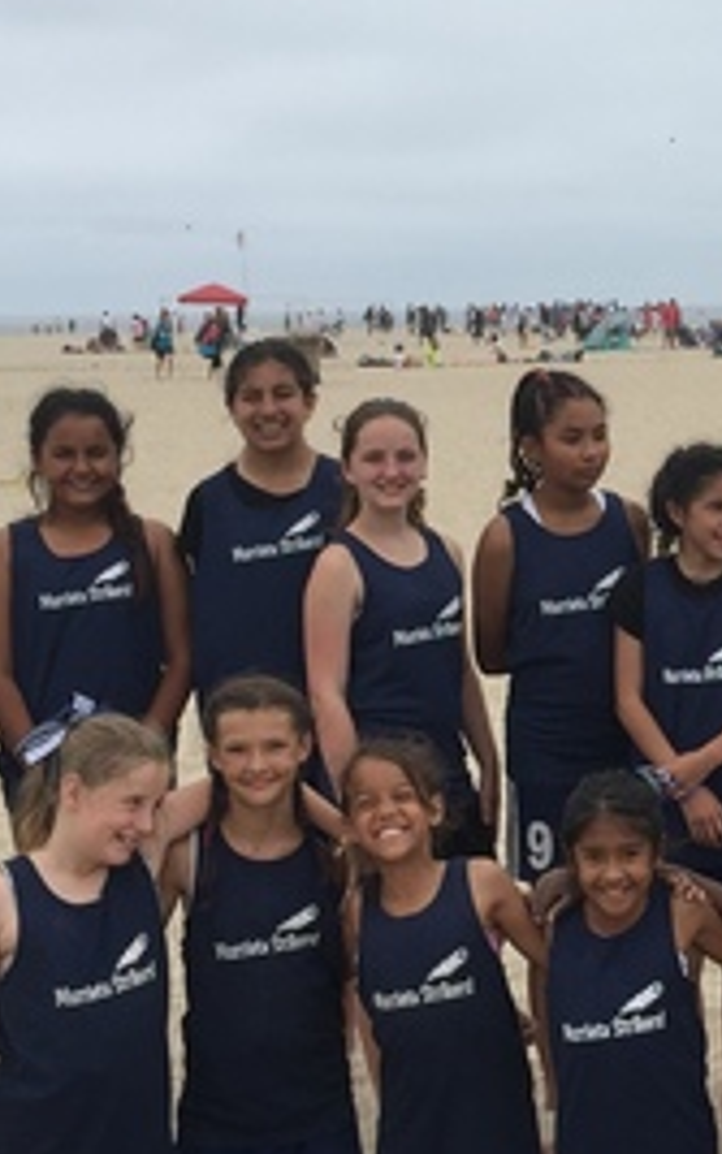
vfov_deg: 24.9
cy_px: 571
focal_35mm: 83
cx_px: 791
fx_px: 2612
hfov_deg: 15.3
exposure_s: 1/2198
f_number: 2.2
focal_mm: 4.15
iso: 32
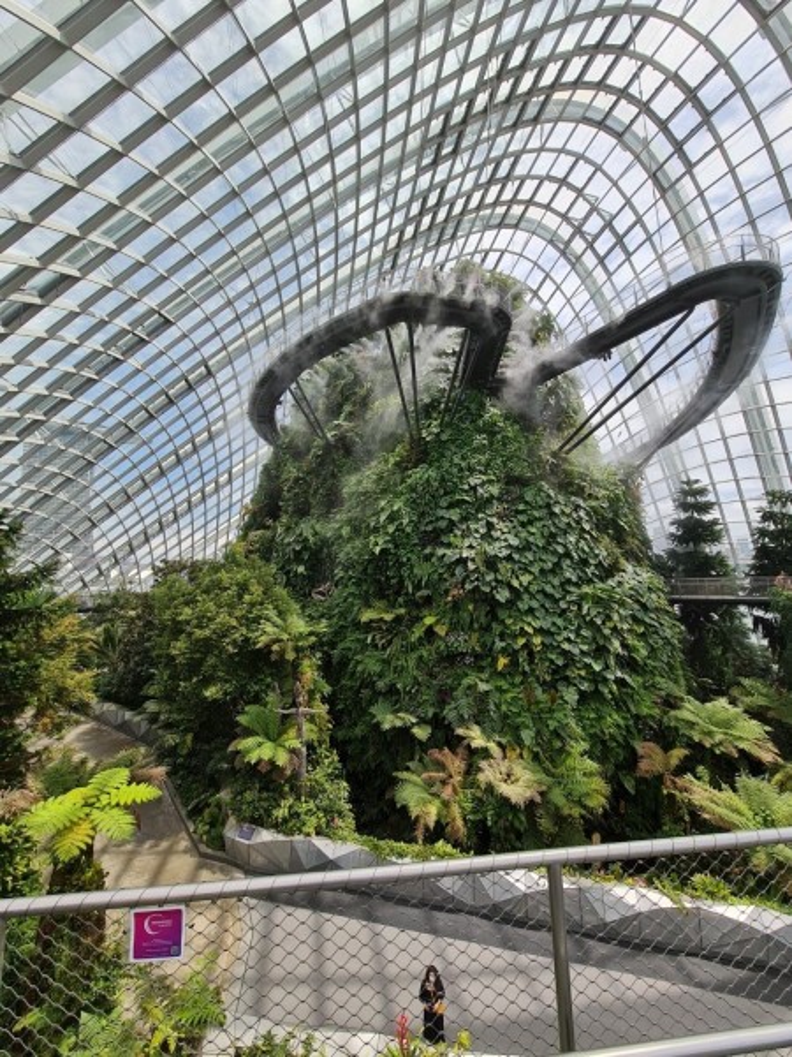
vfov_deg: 106.2
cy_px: 528
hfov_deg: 89.9
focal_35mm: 13
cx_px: 396
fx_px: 397
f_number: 2.2
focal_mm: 2.2
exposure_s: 1/882
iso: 64
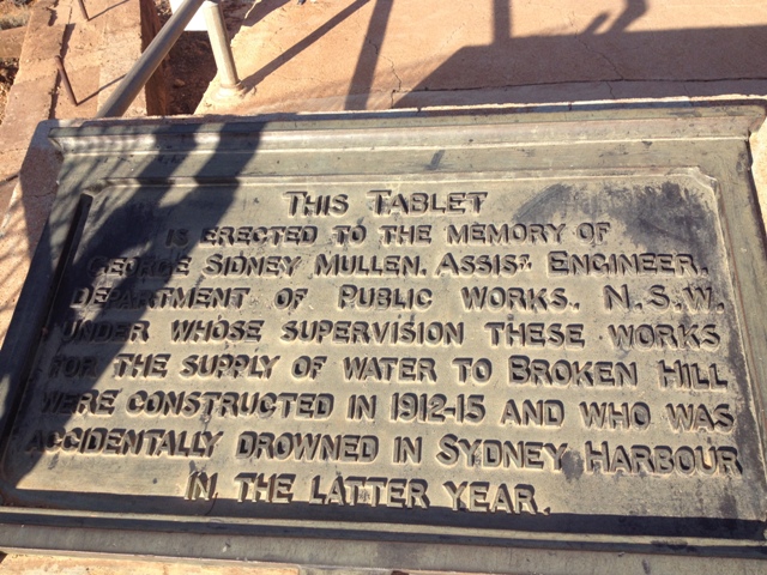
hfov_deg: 52.6
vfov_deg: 40.7
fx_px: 776
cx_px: 384
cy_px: 288
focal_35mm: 35
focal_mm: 4.28
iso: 50
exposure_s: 1/789
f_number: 2.4
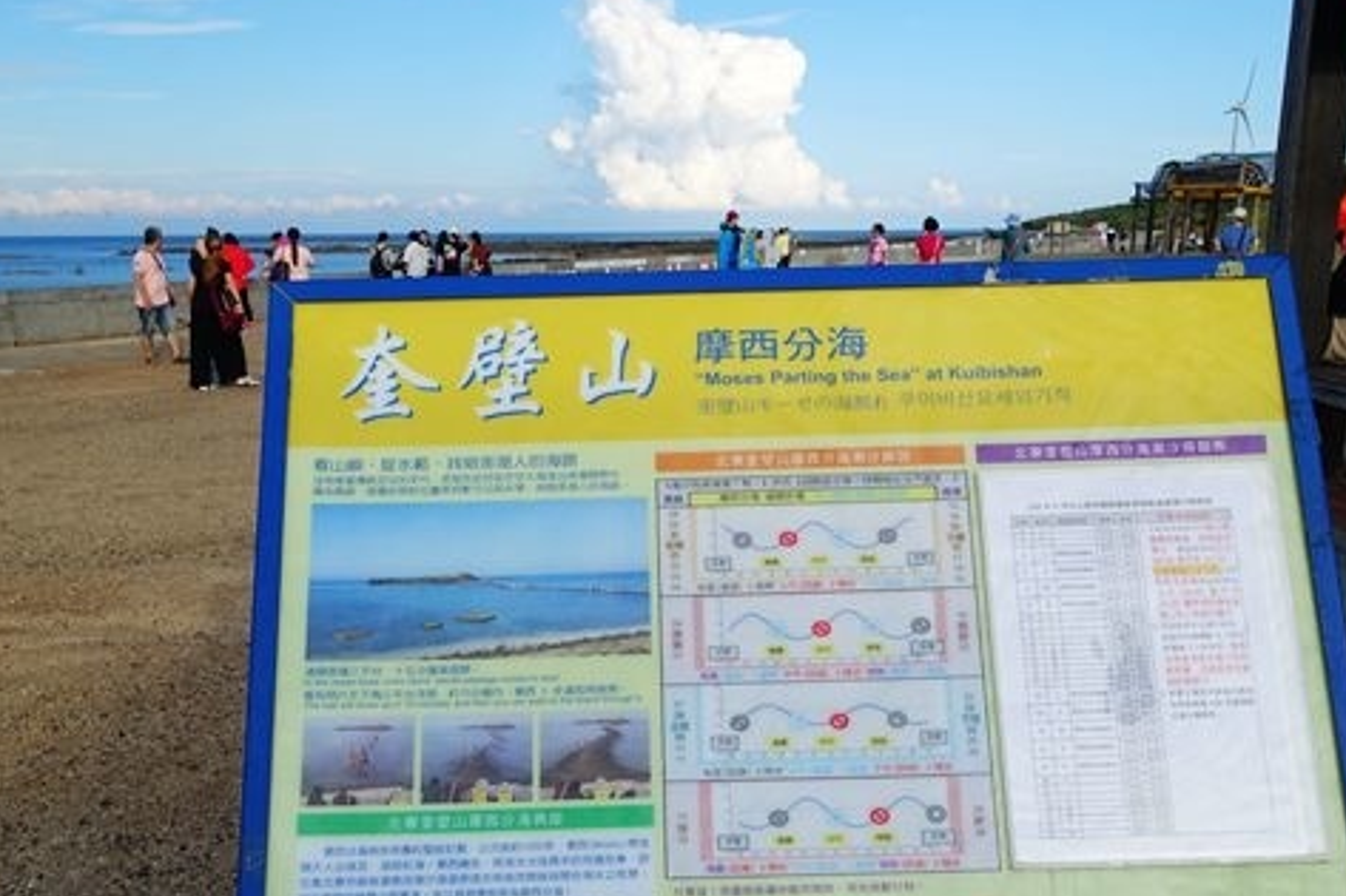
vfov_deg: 39.6
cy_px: 579
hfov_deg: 57.2
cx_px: 666
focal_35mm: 33
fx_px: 1233
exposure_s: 1/100
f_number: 4
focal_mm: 8.8
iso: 125
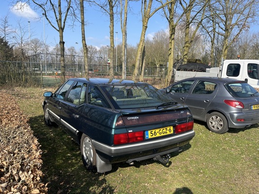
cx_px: 130
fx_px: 195
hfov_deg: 67.3
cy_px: 97
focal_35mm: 26
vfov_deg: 53.1
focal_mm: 5.1
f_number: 1.6
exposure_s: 1/2268
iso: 50
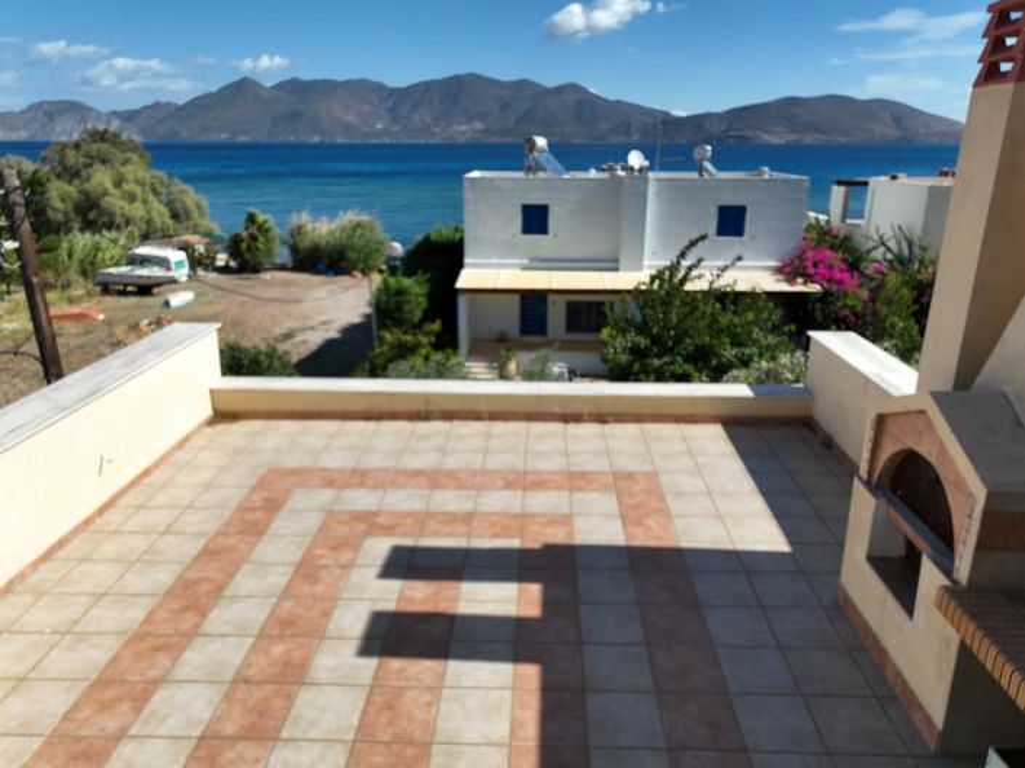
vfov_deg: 56.8
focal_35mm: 24
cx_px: 512
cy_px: 384
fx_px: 710
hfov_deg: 71.6
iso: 110
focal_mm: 12.29
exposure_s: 1/2500
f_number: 2.8
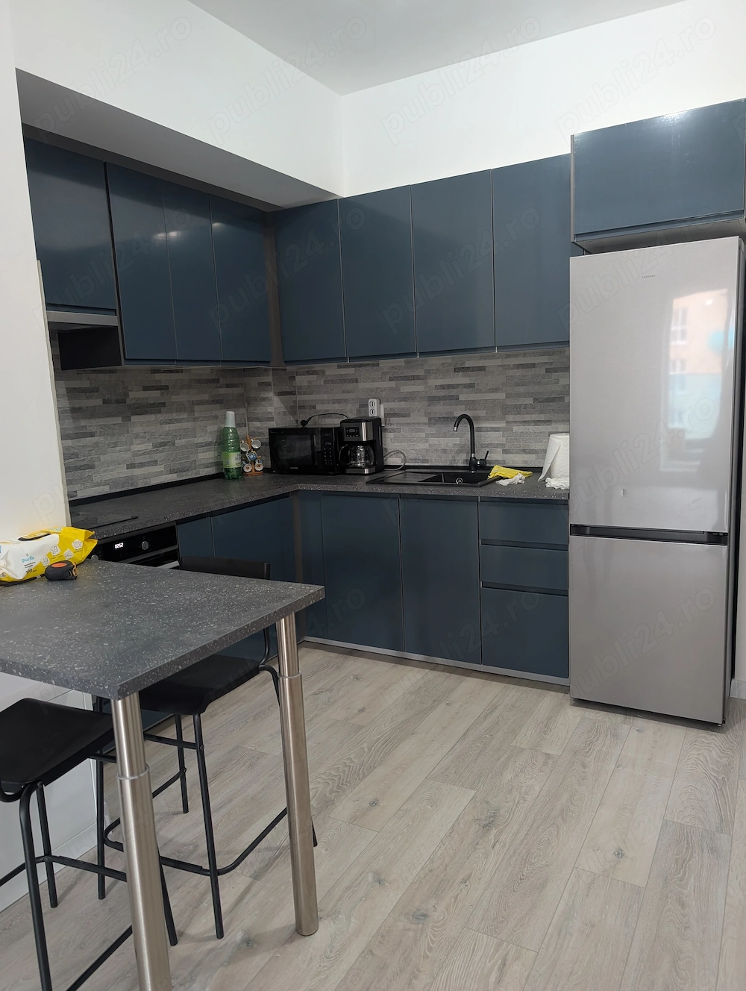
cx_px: 373
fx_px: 688
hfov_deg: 56.9
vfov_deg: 71.5
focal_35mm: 24
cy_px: 496
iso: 231
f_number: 1.68
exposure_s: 1/34.9
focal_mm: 6.9
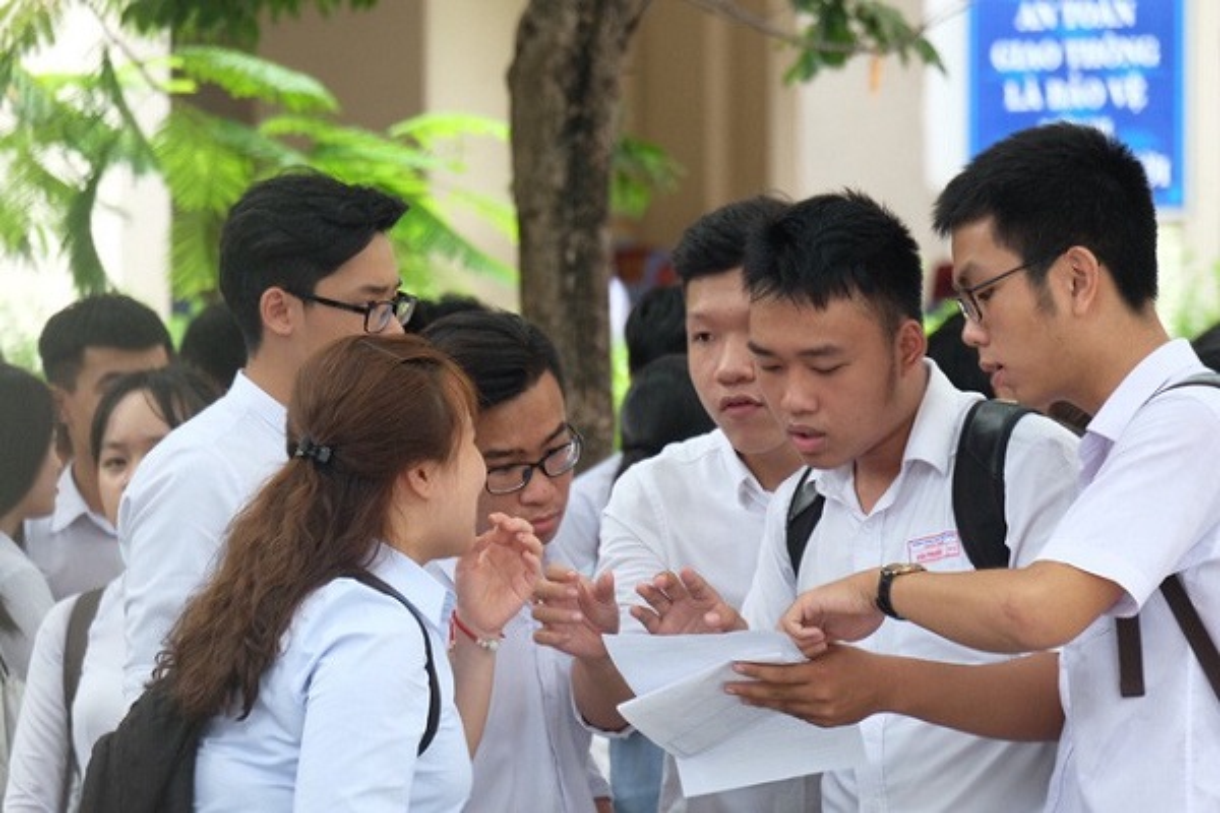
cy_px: 406
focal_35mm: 289
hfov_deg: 7.1
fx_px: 9793
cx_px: 610
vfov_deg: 4.8
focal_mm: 192.9
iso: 2000
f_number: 7.1
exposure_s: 1/400
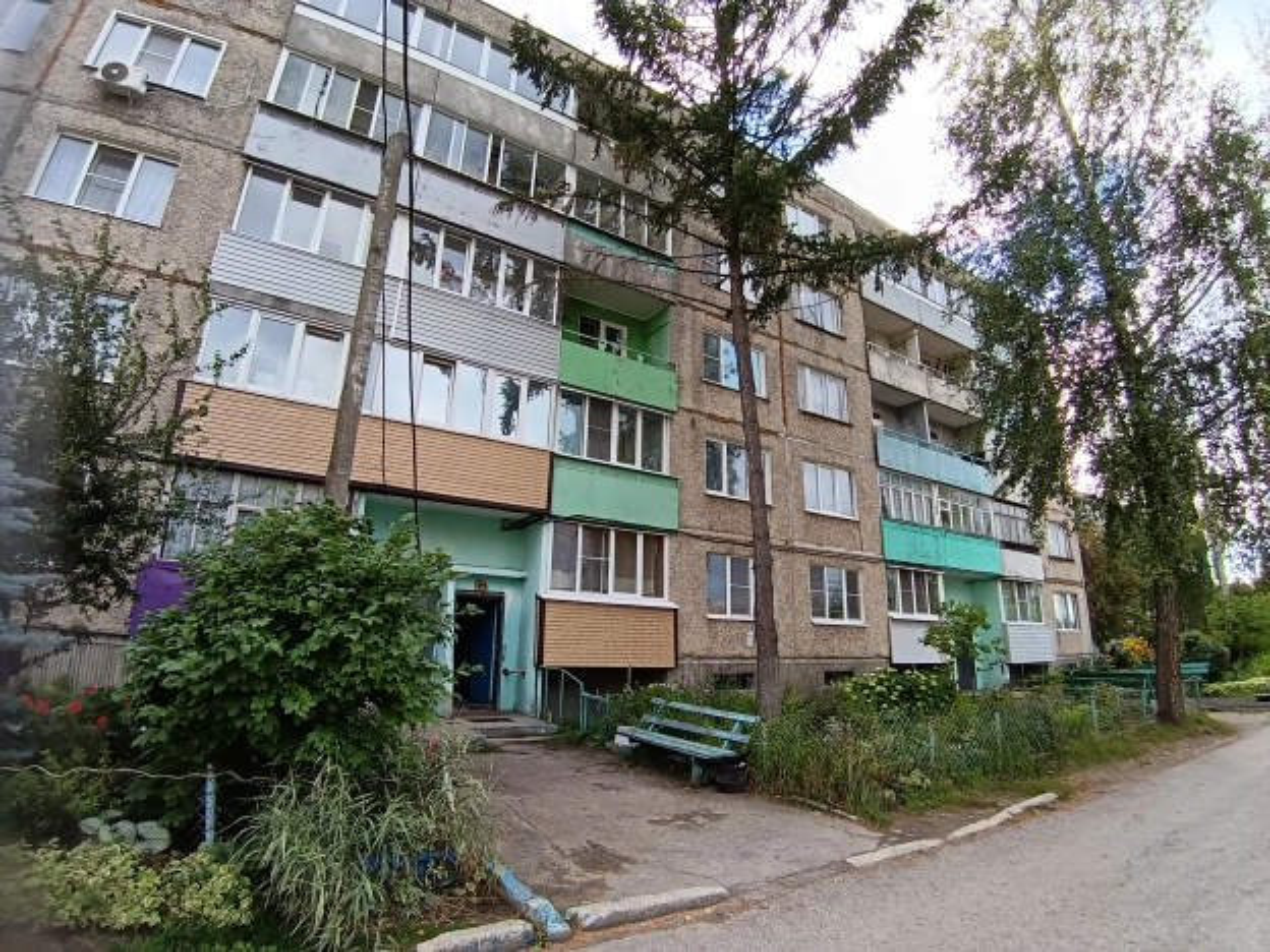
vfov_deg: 74.7
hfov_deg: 91.0
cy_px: 476
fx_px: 624
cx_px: 635
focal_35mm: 17
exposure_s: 1/190
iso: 100
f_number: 2.2
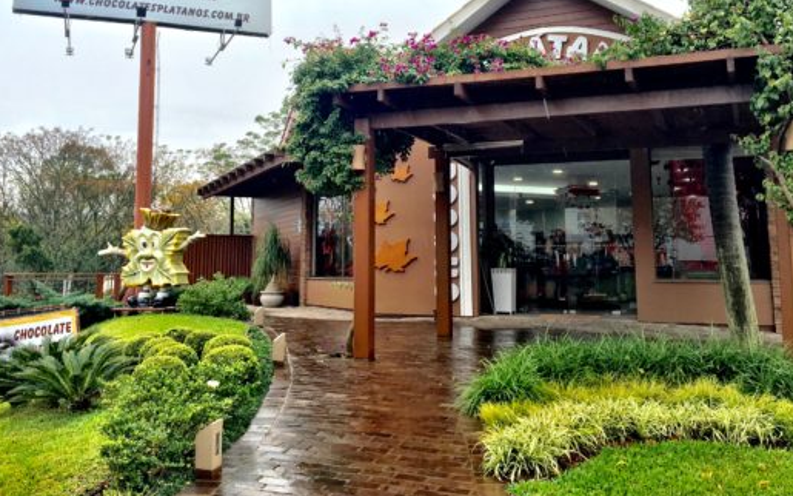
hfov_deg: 52.7
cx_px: 365
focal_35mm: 37
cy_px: 149
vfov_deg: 34.0
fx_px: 800
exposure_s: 1/262
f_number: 2.2
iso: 25
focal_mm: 4.15
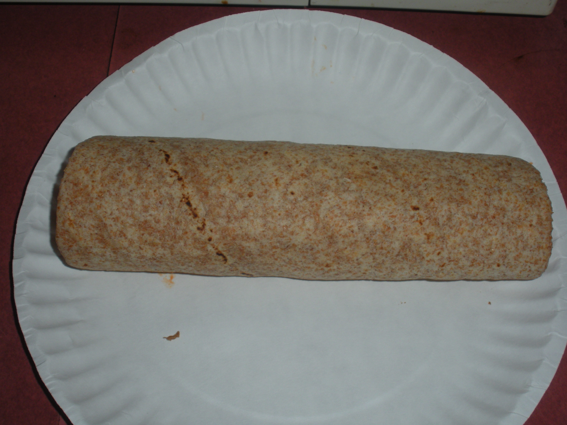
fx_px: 852
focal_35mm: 52
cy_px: 212
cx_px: 284
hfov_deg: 36.8
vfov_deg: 28.0
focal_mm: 9.1
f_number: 4.4
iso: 64
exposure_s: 1/60
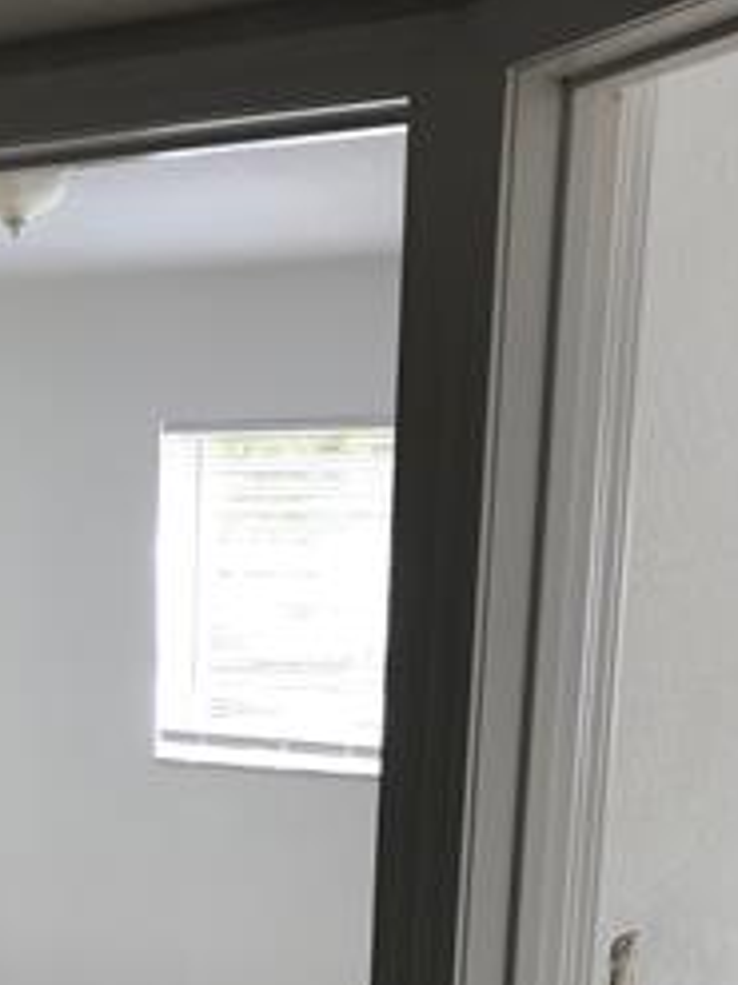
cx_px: 215
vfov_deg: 26.3
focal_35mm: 68
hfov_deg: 21.5
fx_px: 1935
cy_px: 1093
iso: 32
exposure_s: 1/120
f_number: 1.8
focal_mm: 3.99
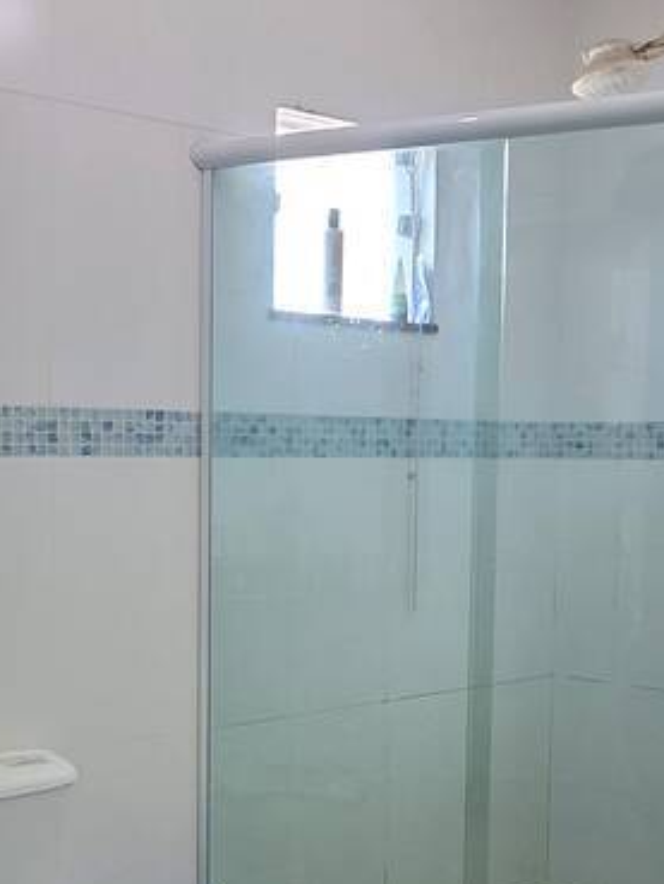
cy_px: 525
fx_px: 971
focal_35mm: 38
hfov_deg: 36.4
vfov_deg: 48.7
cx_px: 125
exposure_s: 1/40
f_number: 2.2
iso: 100
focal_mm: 1.74
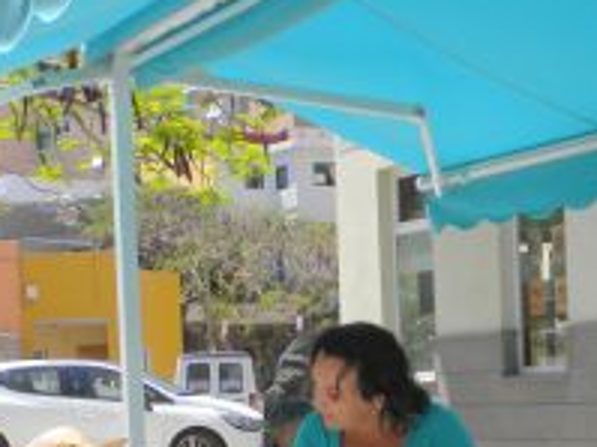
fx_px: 1517
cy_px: 496
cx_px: 231
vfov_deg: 16.3
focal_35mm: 88
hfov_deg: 22.2
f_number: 4.6
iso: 80
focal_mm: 6.3
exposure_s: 1/646
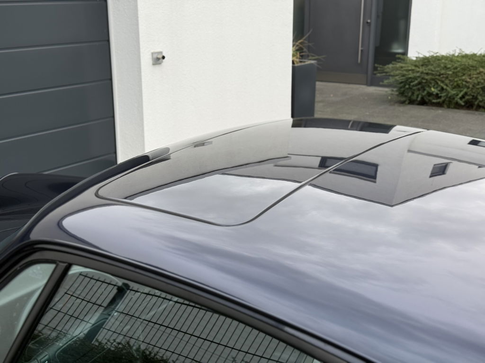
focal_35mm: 48
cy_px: 182
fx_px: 673
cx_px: 242
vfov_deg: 30.3
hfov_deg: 39.7
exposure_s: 1/121
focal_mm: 6.76
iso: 64
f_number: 1.78
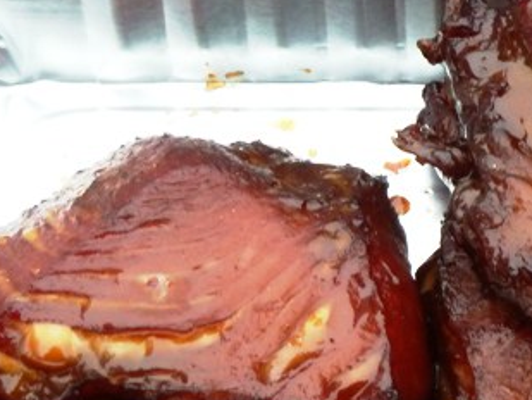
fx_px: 3306
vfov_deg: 6.9
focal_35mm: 215
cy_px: 441
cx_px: 515
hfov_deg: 9.2
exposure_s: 1/40
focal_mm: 13.7
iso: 320
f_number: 4.2
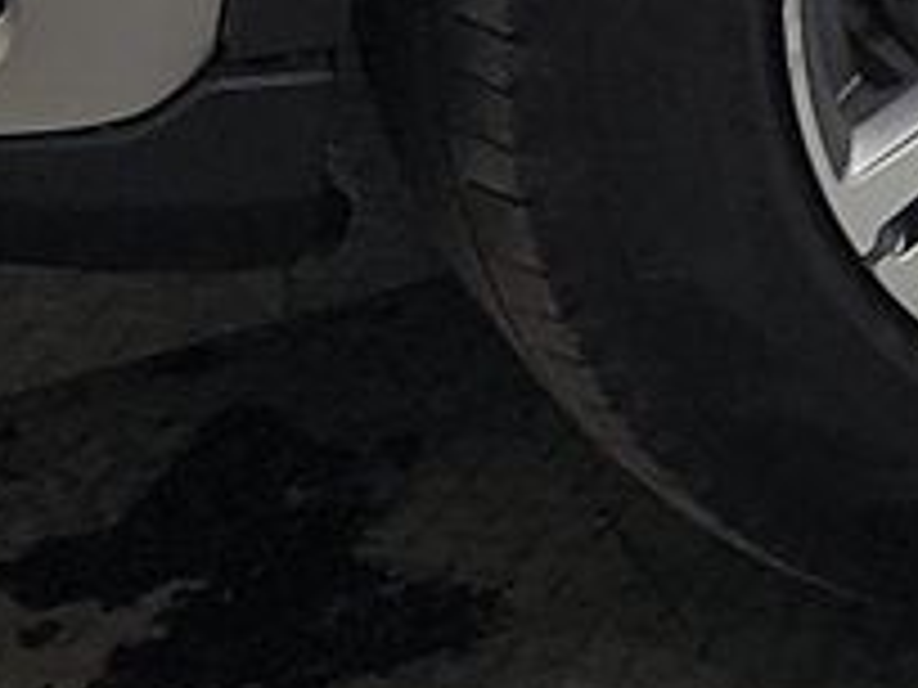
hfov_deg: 9.8
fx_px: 4986
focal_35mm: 188
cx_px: 1845
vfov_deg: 7.1
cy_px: -1300
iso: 152
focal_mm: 6.7
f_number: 1.8
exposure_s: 1/59
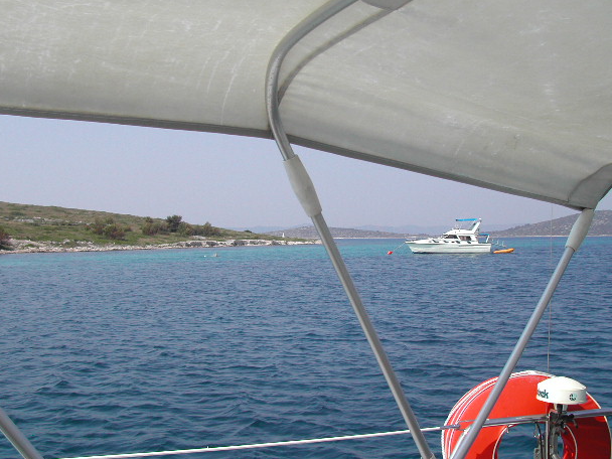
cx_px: 314
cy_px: 232
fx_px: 707
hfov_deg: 46.8
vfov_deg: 36.0
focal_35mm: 40
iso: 100
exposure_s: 1/219
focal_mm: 8
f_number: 7.6
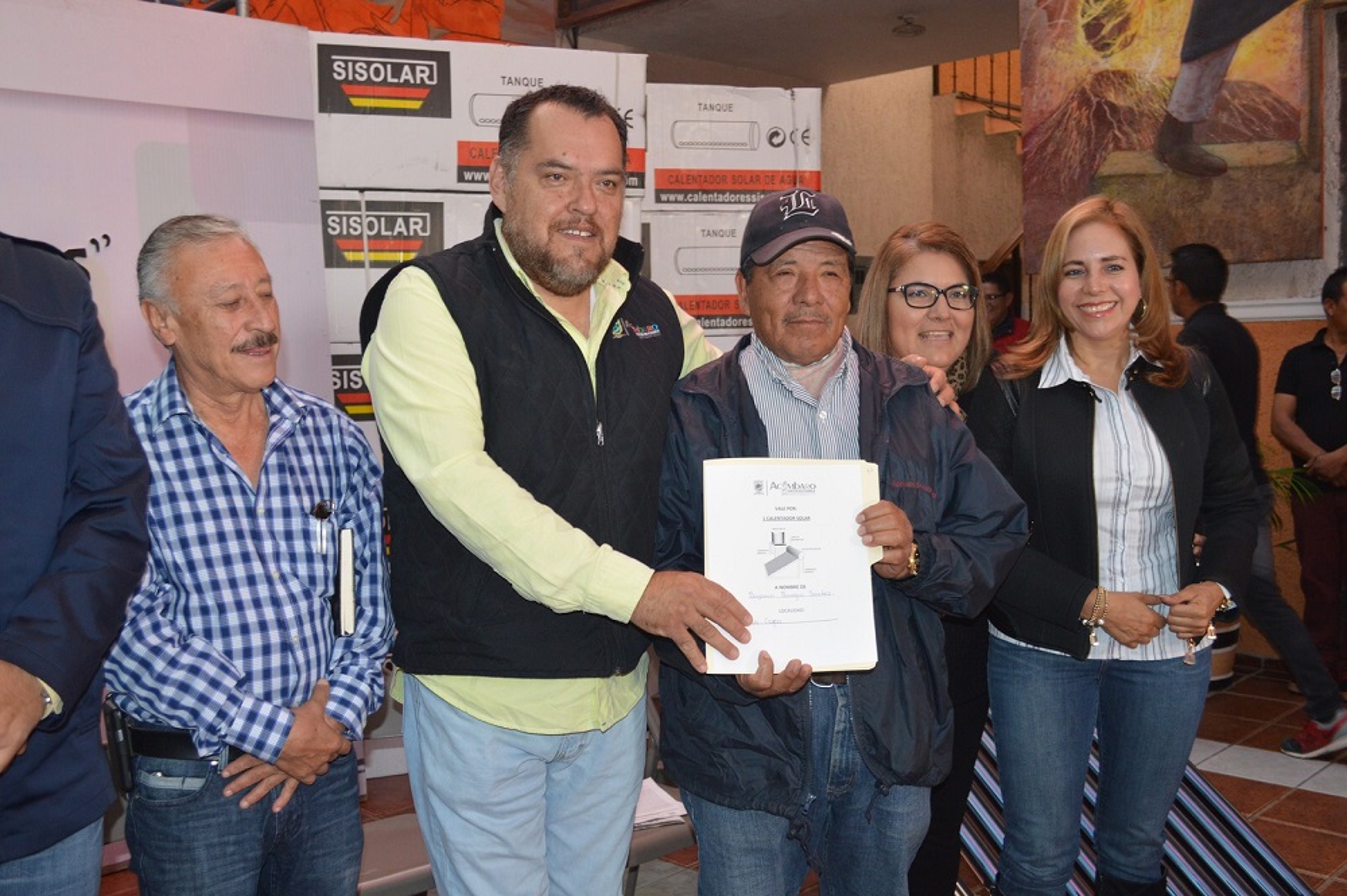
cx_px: 674
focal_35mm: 36
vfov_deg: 36.8
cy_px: 448
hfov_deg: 53.2
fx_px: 1346
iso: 800
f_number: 5
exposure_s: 1/80
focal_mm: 24
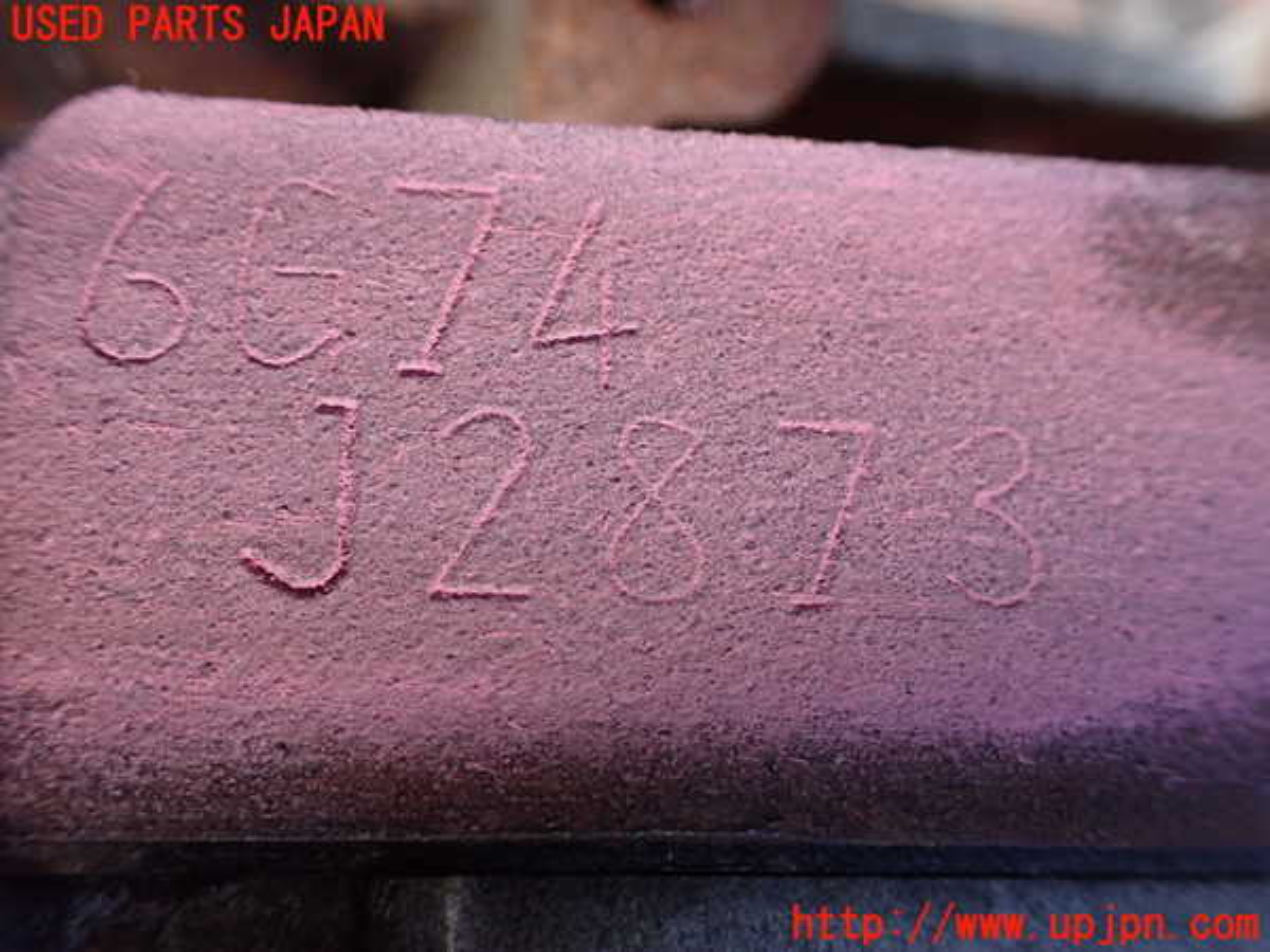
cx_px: 635
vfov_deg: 46.8
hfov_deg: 60.0
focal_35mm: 30
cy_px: 476
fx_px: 1101
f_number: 2.3
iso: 800
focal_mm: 5.4
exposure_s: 1/50
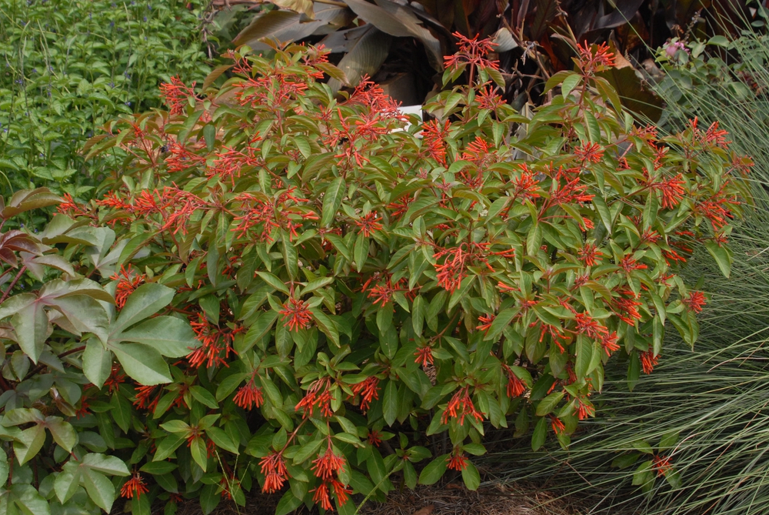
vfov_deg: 31.3
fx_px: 919
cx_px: 393
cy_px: 254
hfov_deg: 45.4
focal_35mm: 43
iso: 400
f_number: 8
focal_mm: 28
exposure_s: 1/250
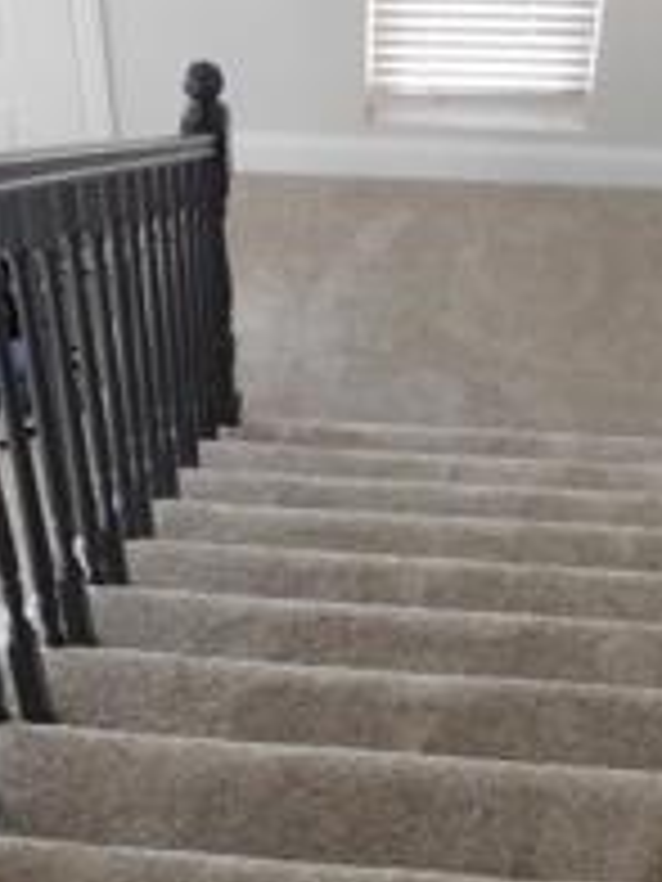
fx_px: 1912
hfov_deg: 19.5
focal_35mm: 75
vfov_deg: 25.9
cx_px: 176
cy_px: 526
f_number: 3
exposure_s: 1/30
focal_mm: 4
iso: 320
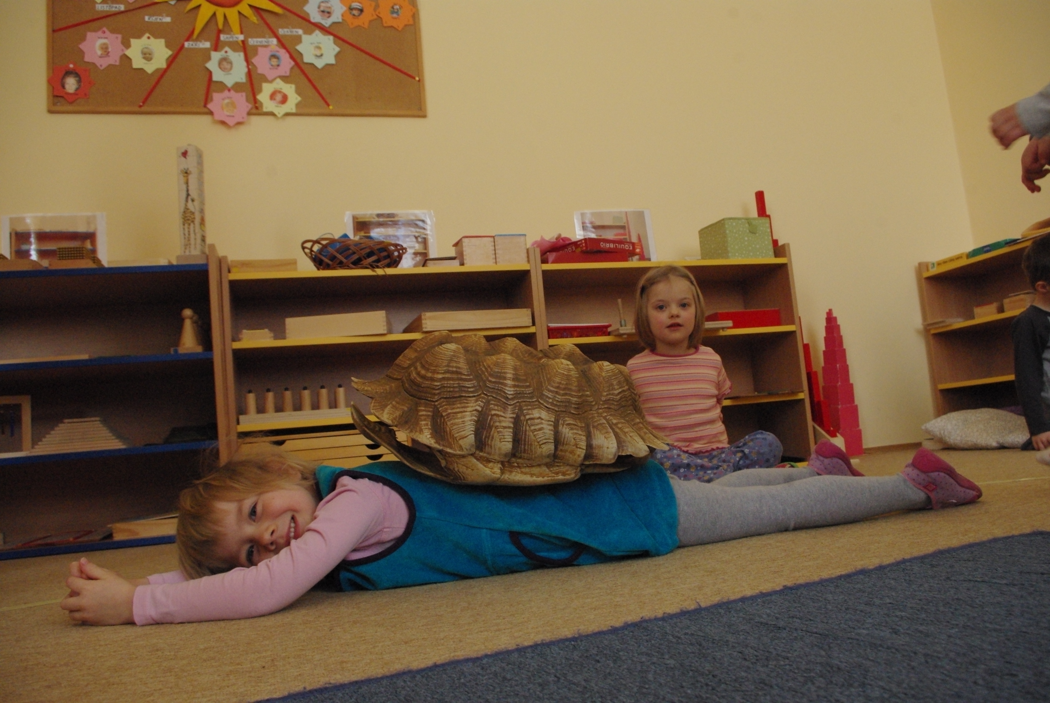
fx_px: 788
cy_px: 352
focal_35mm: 27
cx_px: 525
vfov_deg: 48.0
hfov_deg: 67.3
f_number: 8
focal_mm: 18
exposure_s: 1/125
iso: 1600
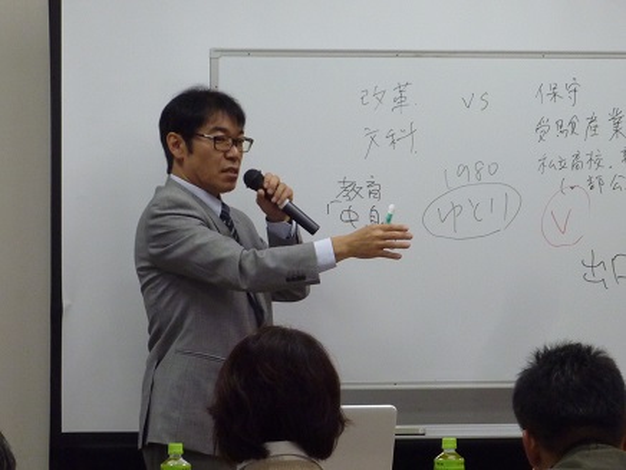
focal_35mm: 227
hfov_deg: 8.7
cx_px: 313
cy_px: 235
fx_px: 4105
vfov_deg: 6.5
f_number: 4.5
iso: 320
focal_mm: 25.9
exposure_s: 1/60
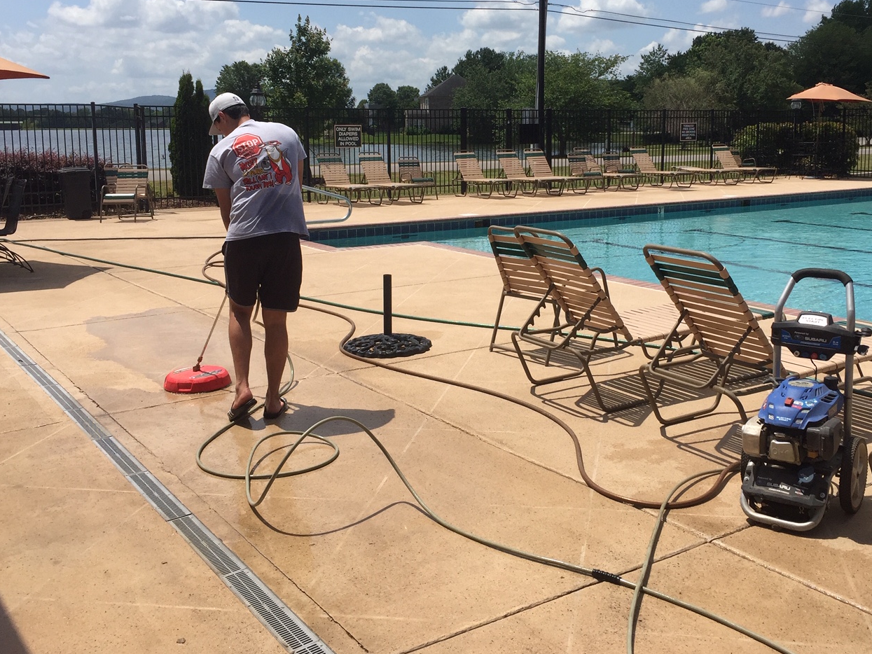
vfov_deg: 37.5
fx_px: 957
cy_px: 250
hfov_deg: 48.8
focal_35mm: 38
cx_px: 501
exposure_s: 1/3597
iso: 32
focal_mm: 4.15
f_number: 2.2
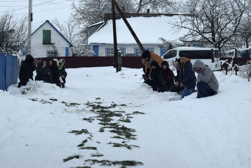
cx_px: 126
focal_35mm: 82
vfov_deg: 16.6
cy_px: 84
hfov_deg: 24.6
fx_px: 576
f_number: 8
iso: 250
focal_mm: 55
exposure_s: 1/250
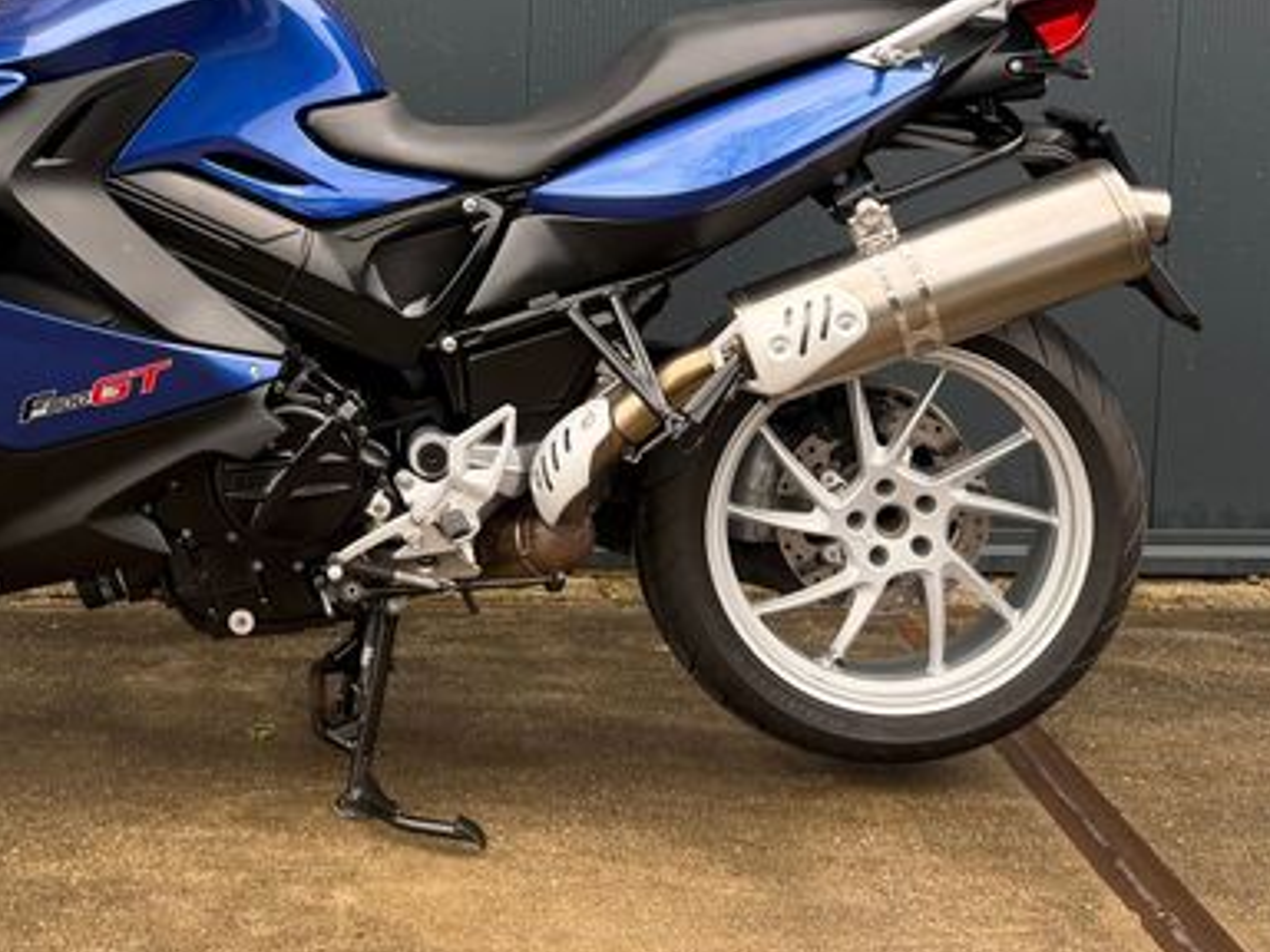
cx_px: 357
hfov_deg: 45.6
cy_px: 185
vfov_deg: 34.8
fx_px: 1468
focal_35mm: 40
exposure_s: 1/177
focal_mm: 6.76
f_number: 1.78
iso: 64
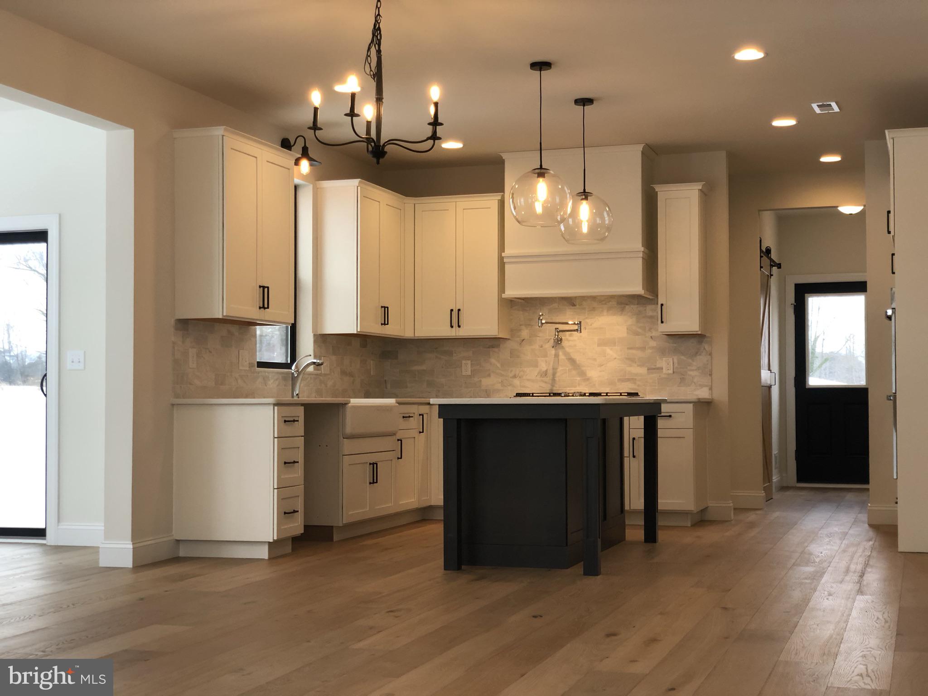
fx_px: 1394
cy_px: 348
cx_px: 464
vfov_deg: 28.0
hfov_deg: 36.8
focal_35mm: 52
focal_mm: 6
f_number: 2.4
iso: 50
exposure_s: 1/60
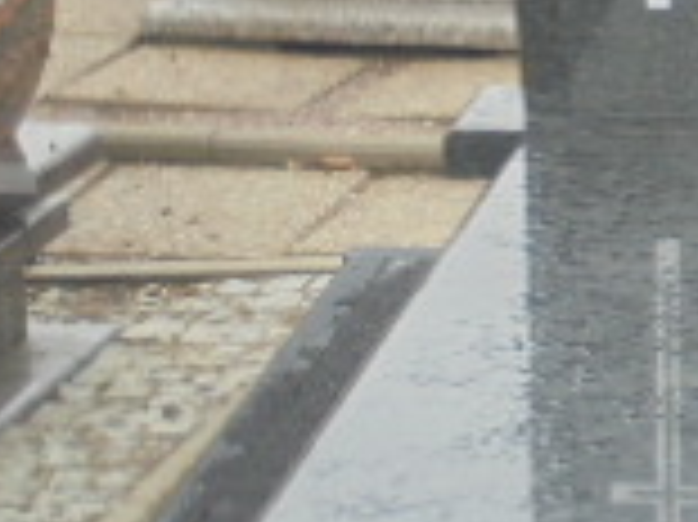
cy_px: 279
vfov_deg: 8.3
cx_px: 1297
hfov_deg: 10.4
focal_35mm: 178
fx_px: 3586
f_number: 4.5
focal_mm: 7.8
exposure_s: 1/125
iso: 100
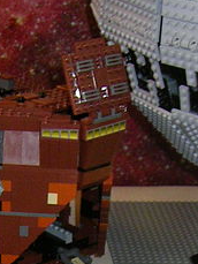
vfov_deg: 16.4
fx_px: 861
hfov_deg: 13.0
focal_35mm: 113
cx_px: 3
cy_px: 346
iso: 100
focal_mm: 5.6
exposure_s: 1/30
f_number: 2.8
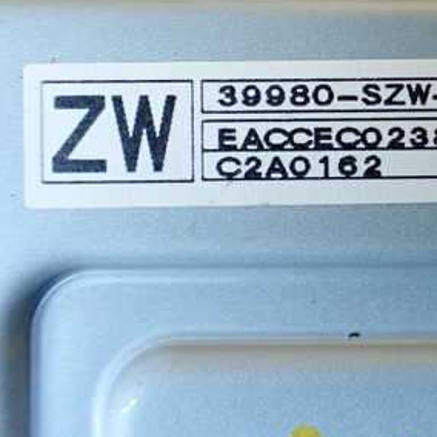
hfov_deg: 28.7
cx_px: 435
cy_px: 103
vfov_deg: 30.0
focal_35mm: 56
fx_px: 800
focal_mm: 5.4
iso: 500
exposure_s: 1/125
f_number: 2.3
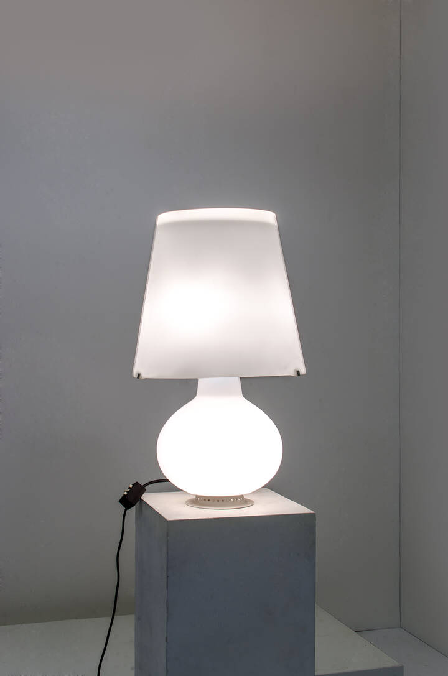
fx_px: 984
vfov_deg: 37.9
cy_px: 338
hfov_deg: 25.6
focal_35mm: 52
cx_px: 224
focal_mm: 35
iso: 100
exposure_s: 1
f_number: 16
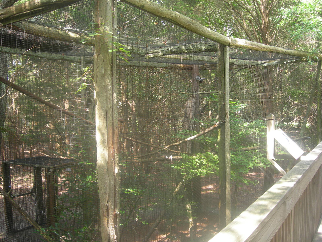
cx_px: 161
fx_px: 353
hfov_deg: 49.0
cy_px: 121
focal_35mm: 38
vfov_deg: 37.7
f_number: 2.8
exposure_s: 1/43.7
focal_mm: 7.8
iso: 50
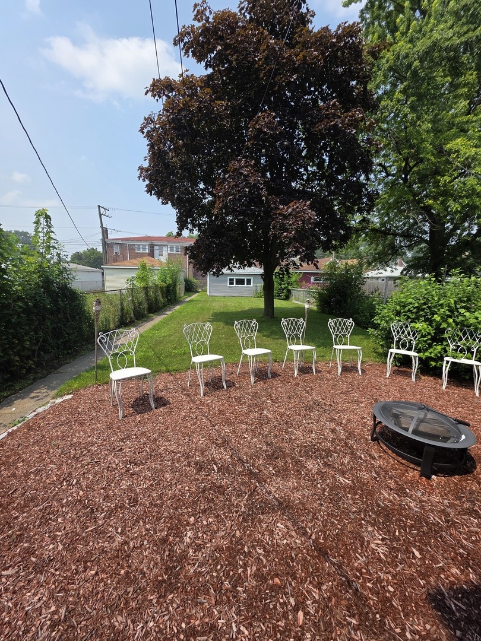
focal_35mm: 13
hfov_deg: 89.9
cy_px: 320
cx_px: 240
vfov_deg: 106.2
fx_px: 241
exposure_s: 1/1686
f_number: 1.9
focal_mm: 2.2
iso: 40
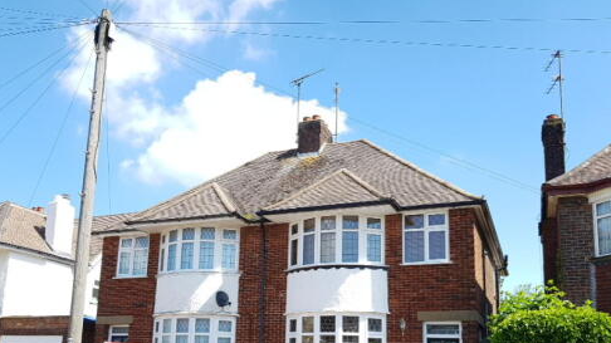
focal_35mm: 34
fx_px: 551
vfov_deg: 33.7
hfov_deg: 58.0
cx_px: 304
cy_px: 272
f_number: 1.7
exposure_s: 1/862
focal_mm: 4.2
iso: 40
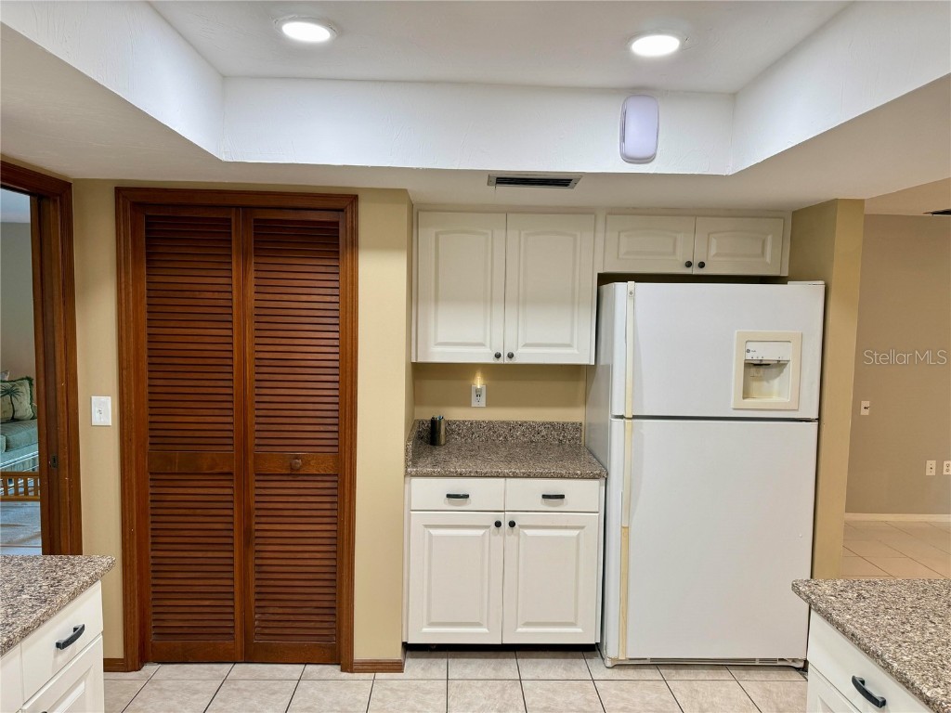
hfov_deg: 71.6
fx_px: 659
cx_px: 476
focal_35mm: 24
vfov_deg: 56.8
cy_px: 356
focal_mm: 6.76
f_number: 1.78
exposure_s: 1/120
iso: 125
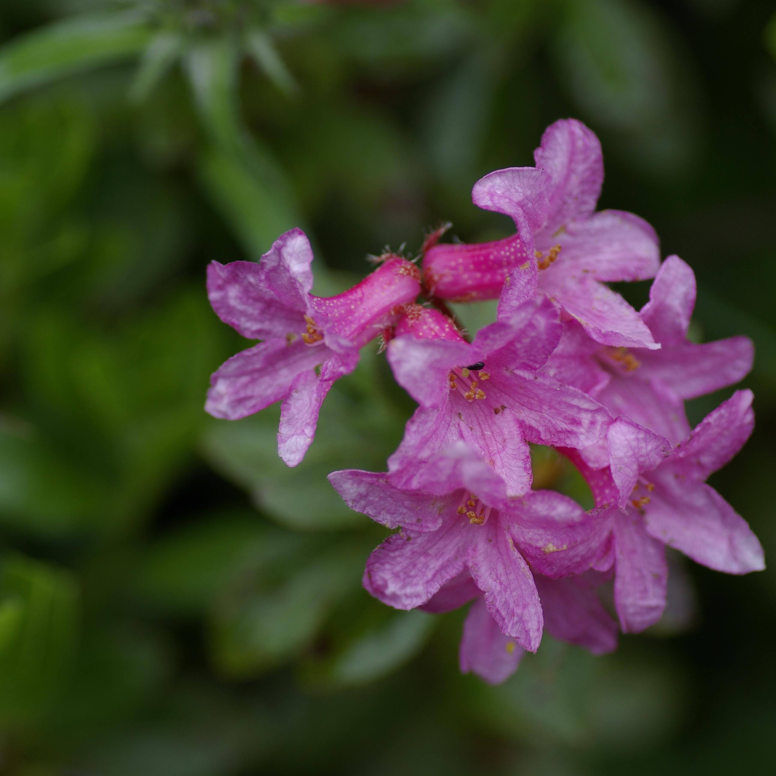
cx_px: 494
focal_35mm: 172
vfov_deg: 10.2
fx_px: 4362
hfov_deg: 10.2
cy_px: 387
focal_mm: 90
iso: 100
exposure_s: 1/200
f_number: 3.5
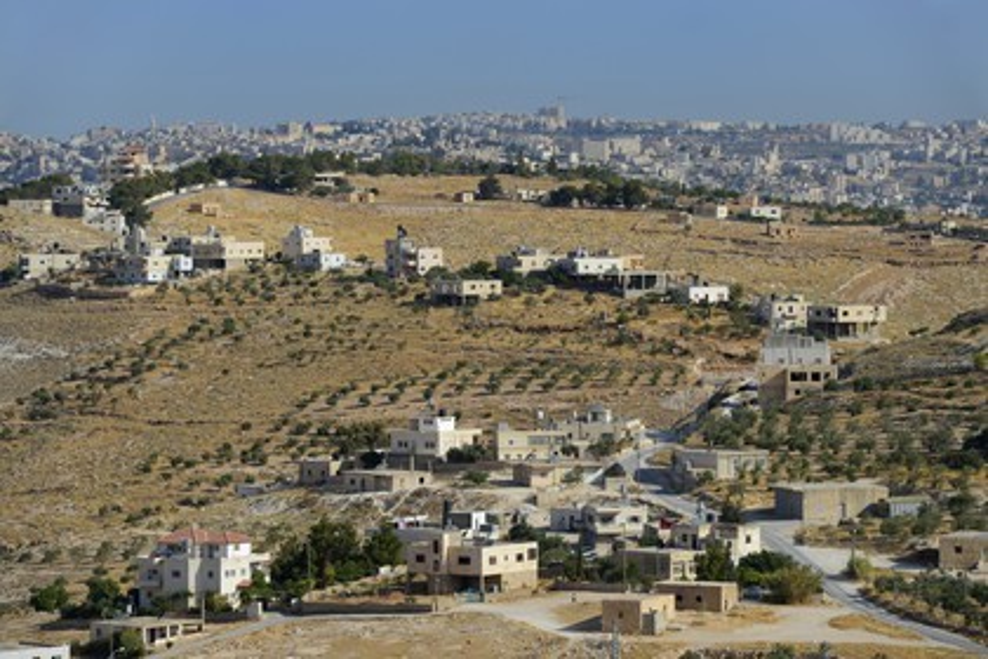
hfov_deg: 11.7
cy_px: 330
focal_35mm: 175
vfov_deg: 7.8
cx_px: 494
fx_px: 4802
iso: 200
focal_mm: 175
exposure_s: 1/800
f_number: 8
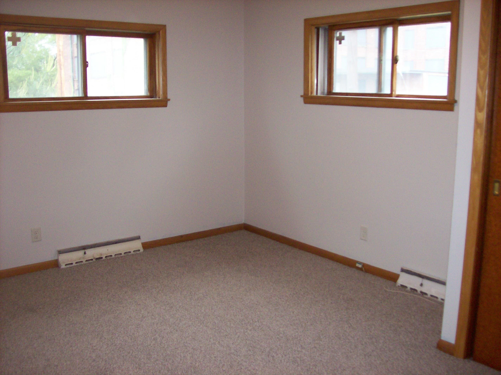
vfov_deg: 39.6
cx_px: 250
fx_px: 521
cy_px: 188
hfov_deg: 51.4
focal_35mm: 36
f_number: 2.7
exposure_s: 1/64
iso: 140
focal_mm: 6
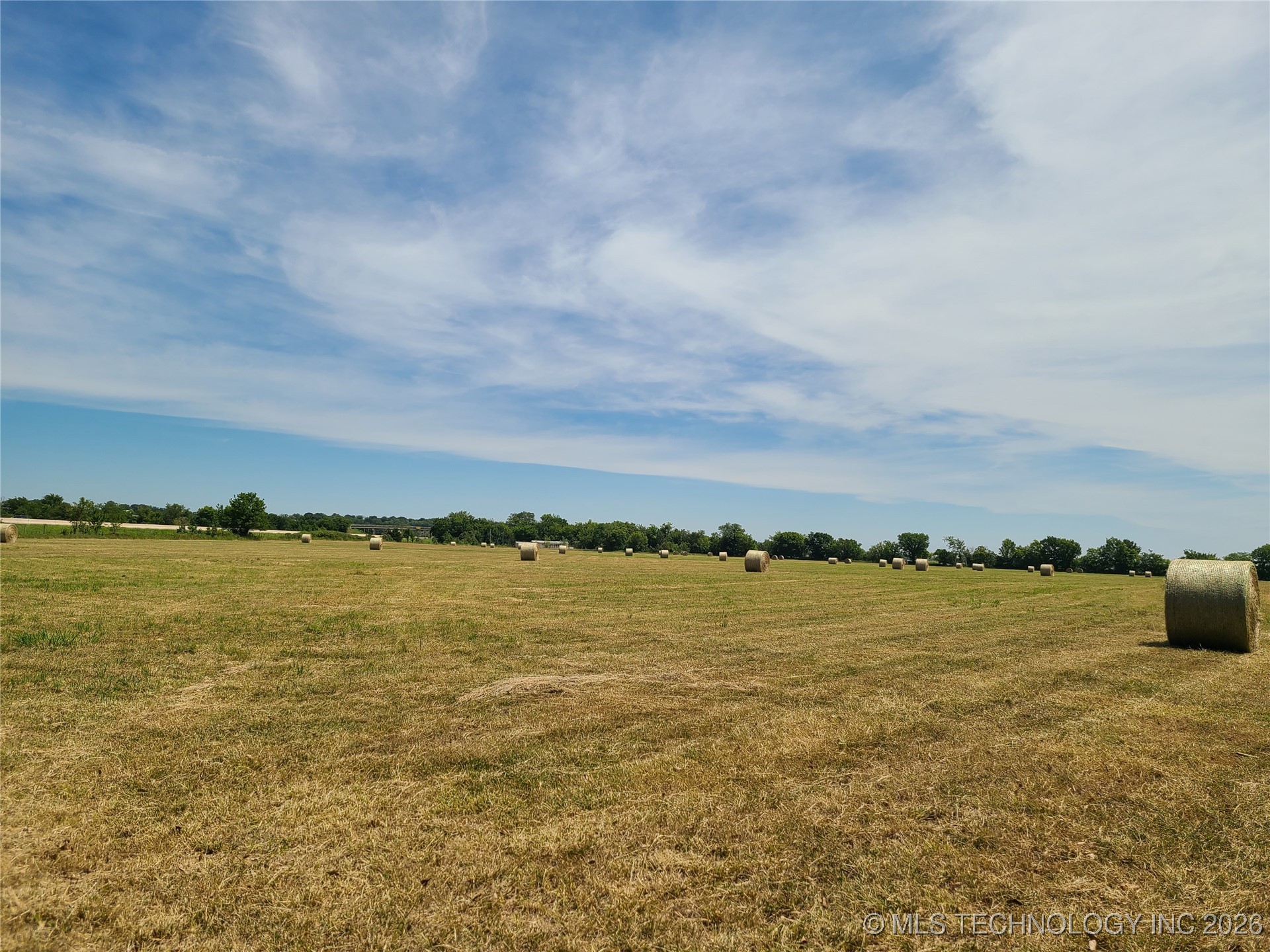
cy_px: 476
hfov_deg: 67.3
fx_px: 954
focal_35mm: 26
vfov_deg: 53.1
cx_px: 635
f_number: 1.8
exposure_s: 1/3809
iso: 40
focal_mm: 5.4
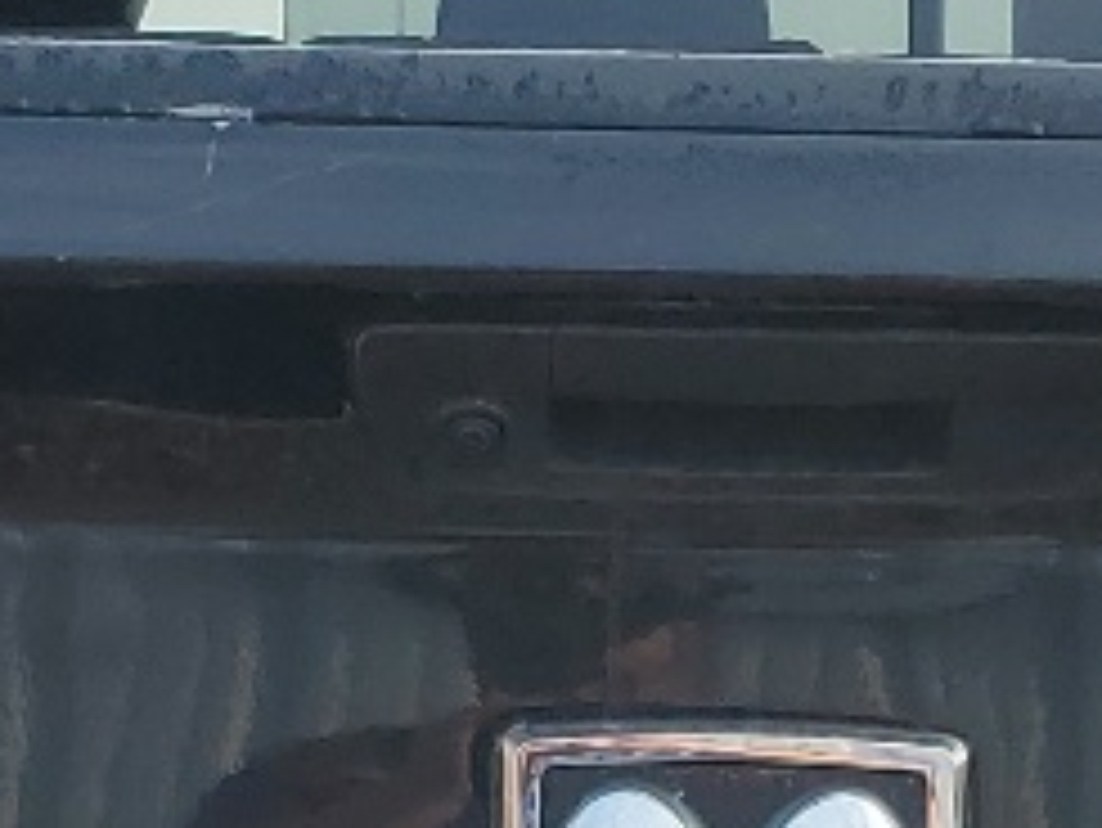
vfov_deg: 8.5
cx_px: 522
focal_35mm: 170
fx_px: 5415
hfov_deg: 11.6
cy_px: 1336
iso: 50
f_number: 1.5
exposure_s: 1/1250
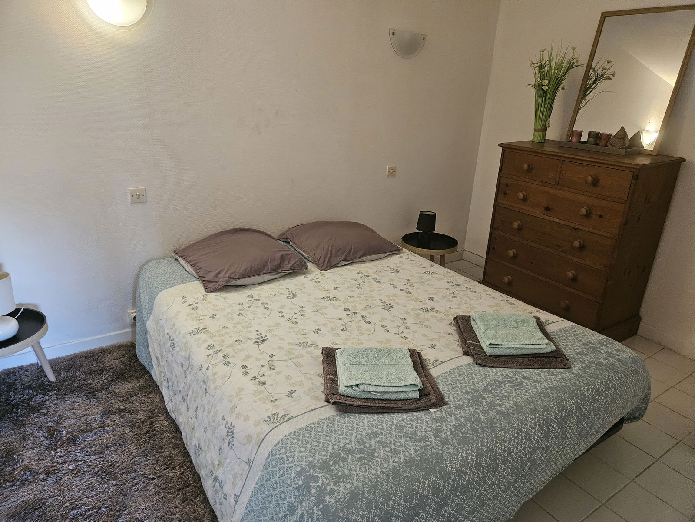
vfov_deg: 58.9
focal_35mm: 23
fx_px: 462
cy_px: 261
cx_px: 348
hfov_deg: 73.9
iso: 800
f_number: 1.8
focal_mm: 5.4
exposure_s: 1/100
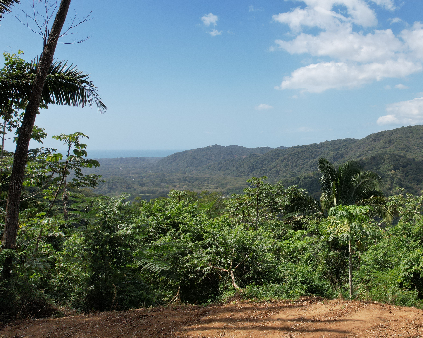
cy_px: 144
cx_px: 312
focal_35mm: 36
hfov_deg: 48.5
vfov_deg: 41.1
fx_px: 451
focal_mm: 8.38
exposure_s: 1/640
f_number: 2.8
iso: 110
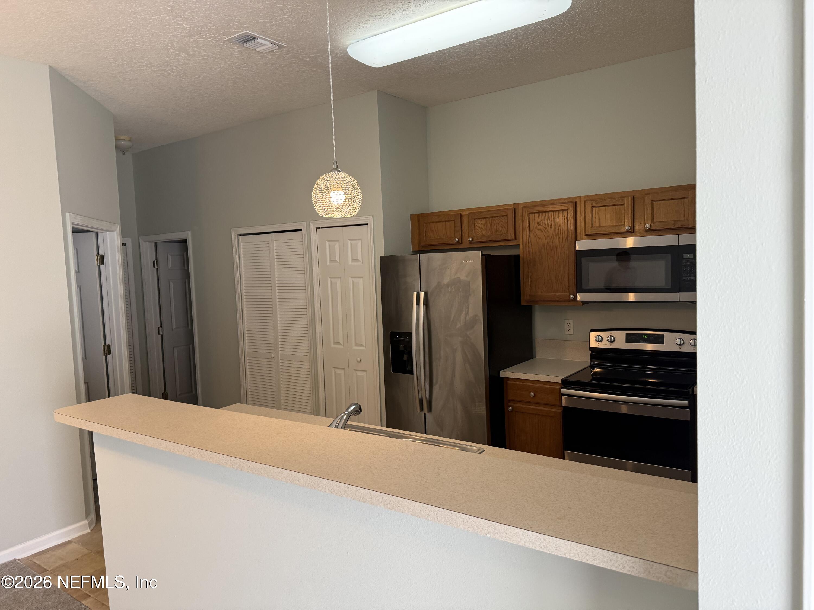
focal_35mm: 24
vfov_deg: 56.8
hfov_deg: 71.6
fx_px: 564
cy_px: 305
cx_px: 407
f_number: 1.78
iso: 200
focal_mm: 6.76
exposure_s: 1/109
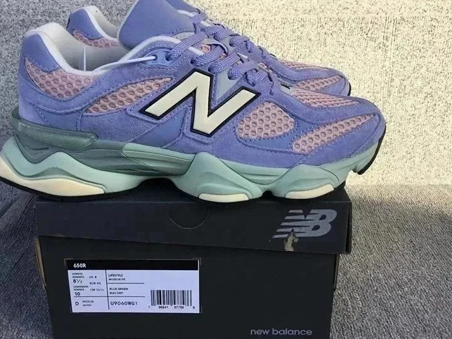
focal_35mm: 39
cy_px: 162
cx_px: 197
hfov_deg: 47.7
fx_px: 510
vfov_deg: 36.8
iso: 25
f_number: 2.4
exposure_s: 1/243
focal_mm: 3.3
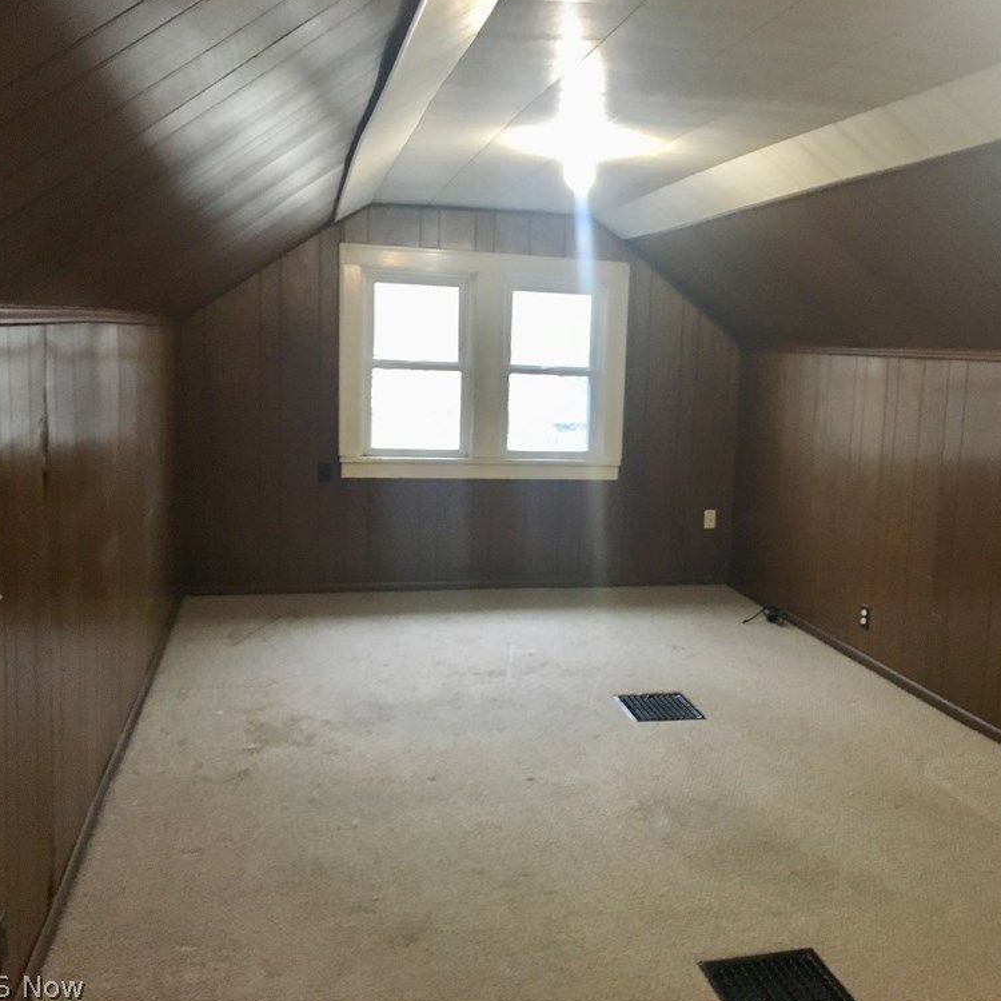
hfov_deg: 46.8
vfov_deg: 47.2
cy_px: 496
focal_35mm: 35
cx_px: 629
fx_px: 1145
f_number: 2.2
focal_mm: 4.15
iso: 200
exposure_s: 1/15
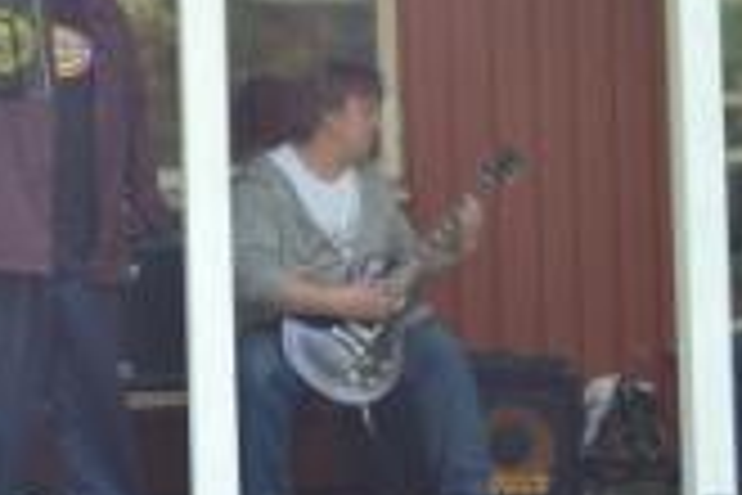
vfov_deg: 12.0
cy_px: 146
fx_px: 2349
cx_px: 189
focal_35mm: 114
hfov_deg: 17.8
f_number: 4
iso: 500
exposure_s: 1/60
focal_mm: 28
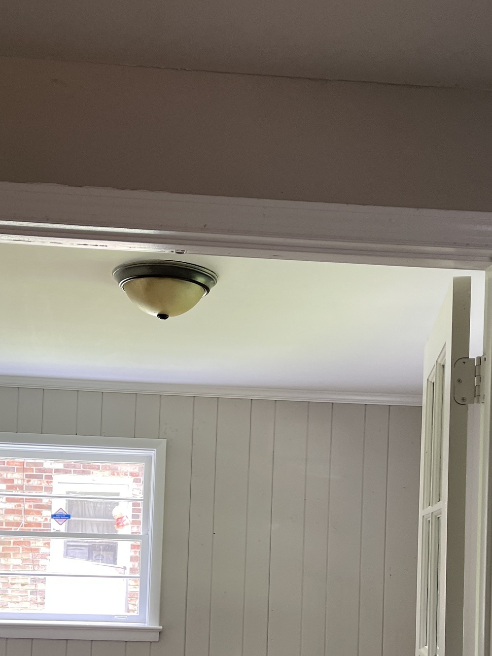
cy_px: 523
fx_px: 853
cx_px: 204
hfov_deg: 32.1
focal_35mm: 45
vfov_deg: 40.4
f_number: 1.6
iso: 125
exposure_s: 1/121
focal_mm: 5.1
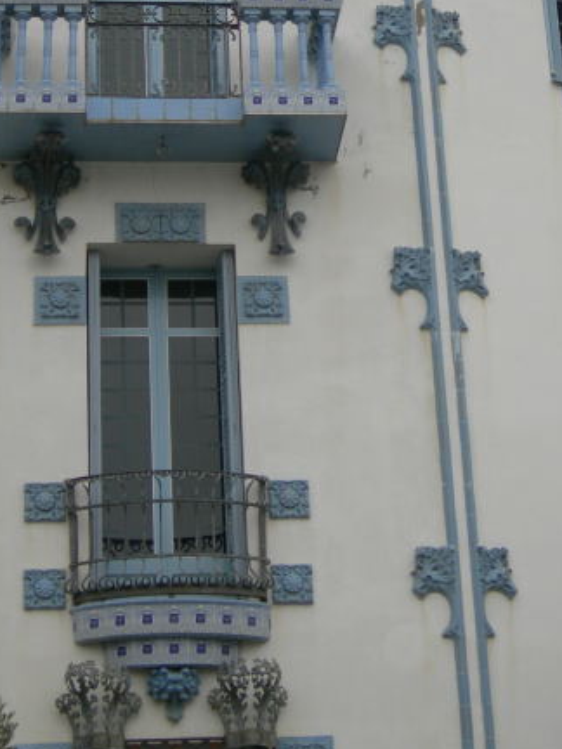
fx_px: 2446
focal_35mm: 113
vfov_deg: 17.3
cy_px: 147
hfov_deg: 13.1
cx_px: 397
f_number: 3.5
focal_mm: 12.7
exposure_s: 1/245
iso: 50
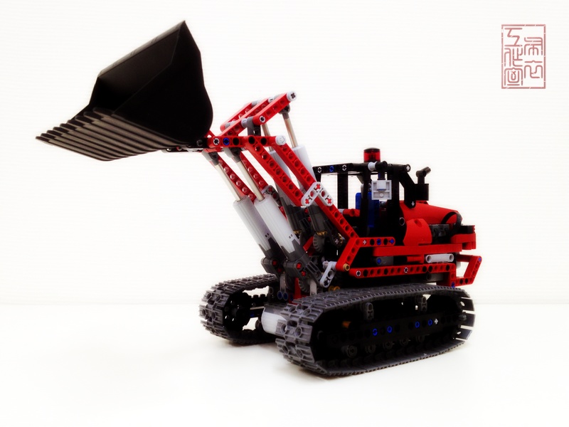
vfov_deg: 40.7
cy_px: 214
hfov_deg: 52.6
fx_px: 575
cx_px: 284
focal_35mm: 35
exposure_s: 1/20
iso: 80
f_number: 2.4
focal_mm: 4.28
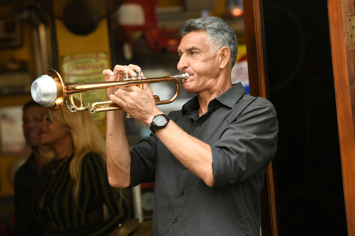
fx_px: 1035
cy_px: 118
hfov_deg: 19.5
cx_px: 178
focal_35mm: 105
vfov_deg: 13.0
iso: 320
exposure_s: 1/320
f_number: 3.5
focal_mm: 105
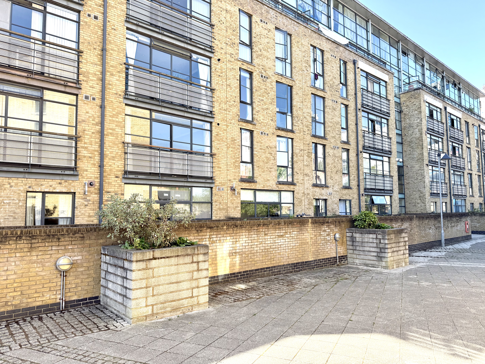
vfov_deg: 56.8
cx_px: 242
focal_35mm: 24
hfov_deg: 71.6
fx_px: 336
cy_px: 182
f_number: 1.78
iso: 100
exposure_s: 1/1075
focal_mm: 6.76
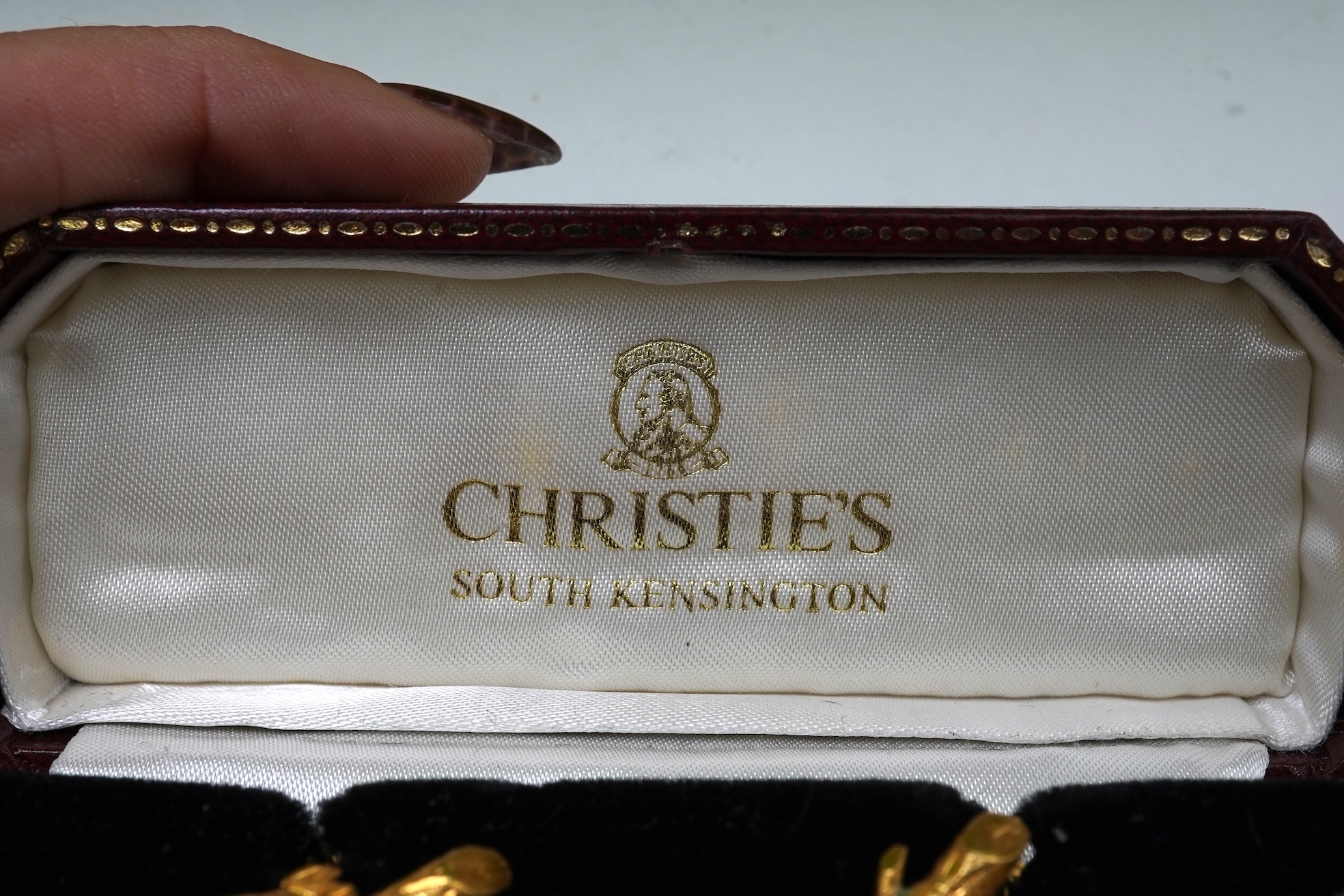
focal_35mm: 45
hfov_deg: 43.6
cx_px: 672
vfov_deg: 29.9
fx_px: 1680
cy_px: 448
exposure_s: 1/100
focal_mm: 30
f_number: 22
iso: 400
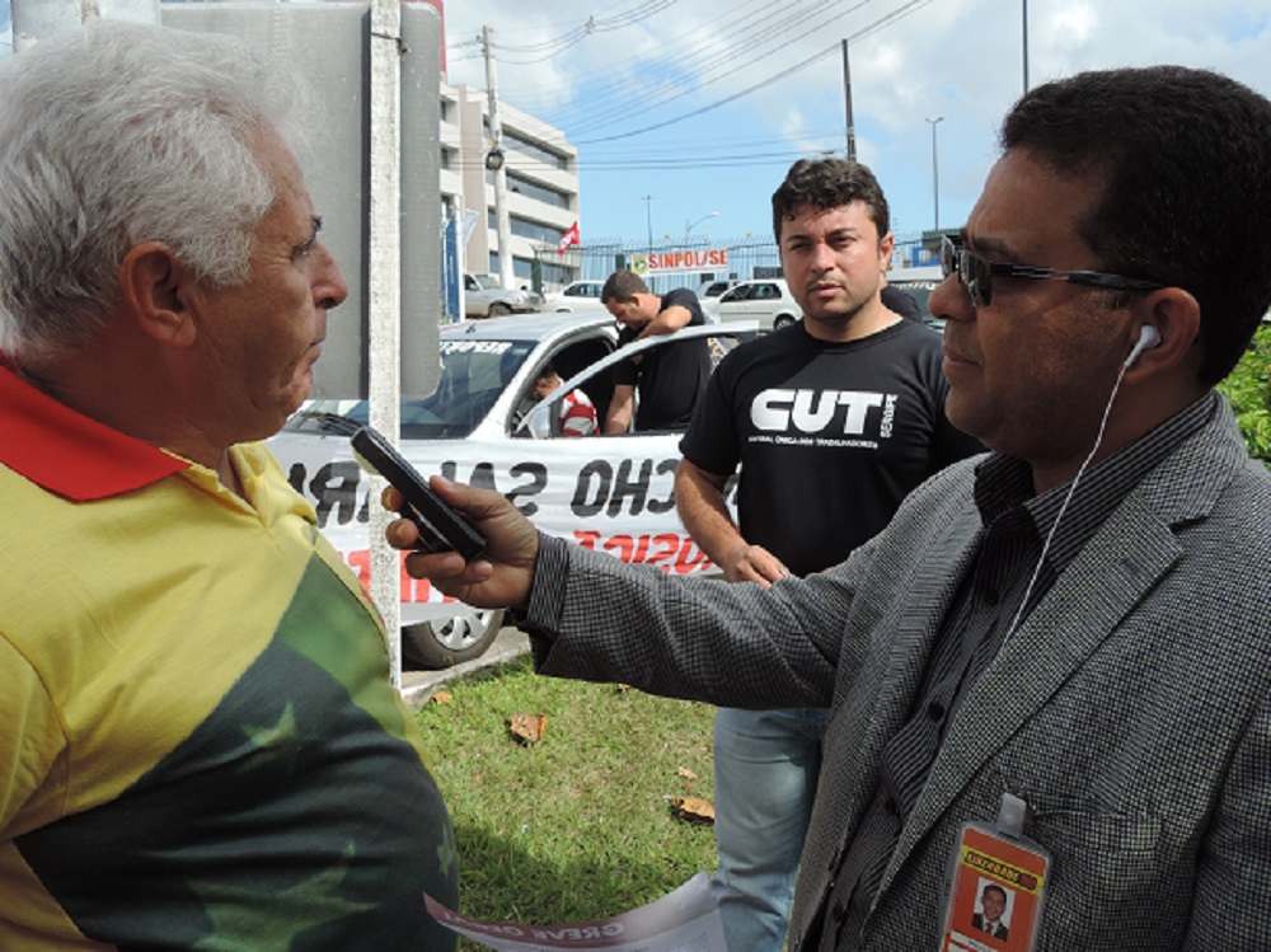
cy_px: 476
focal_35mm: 30
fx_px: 1101
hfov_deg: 60.0
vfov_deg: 46.8
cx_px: 636
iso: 80
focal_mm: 5.3
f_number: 3.1
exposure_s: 1/640
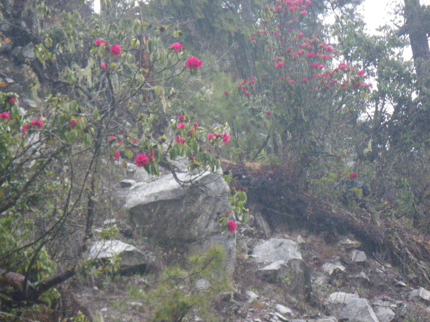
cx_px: 198
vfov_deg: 9.4
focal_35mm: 158
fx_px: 1963
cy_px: 157
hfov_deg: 12.5
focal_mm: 25
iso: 800
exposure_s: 1/50
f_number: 5.5
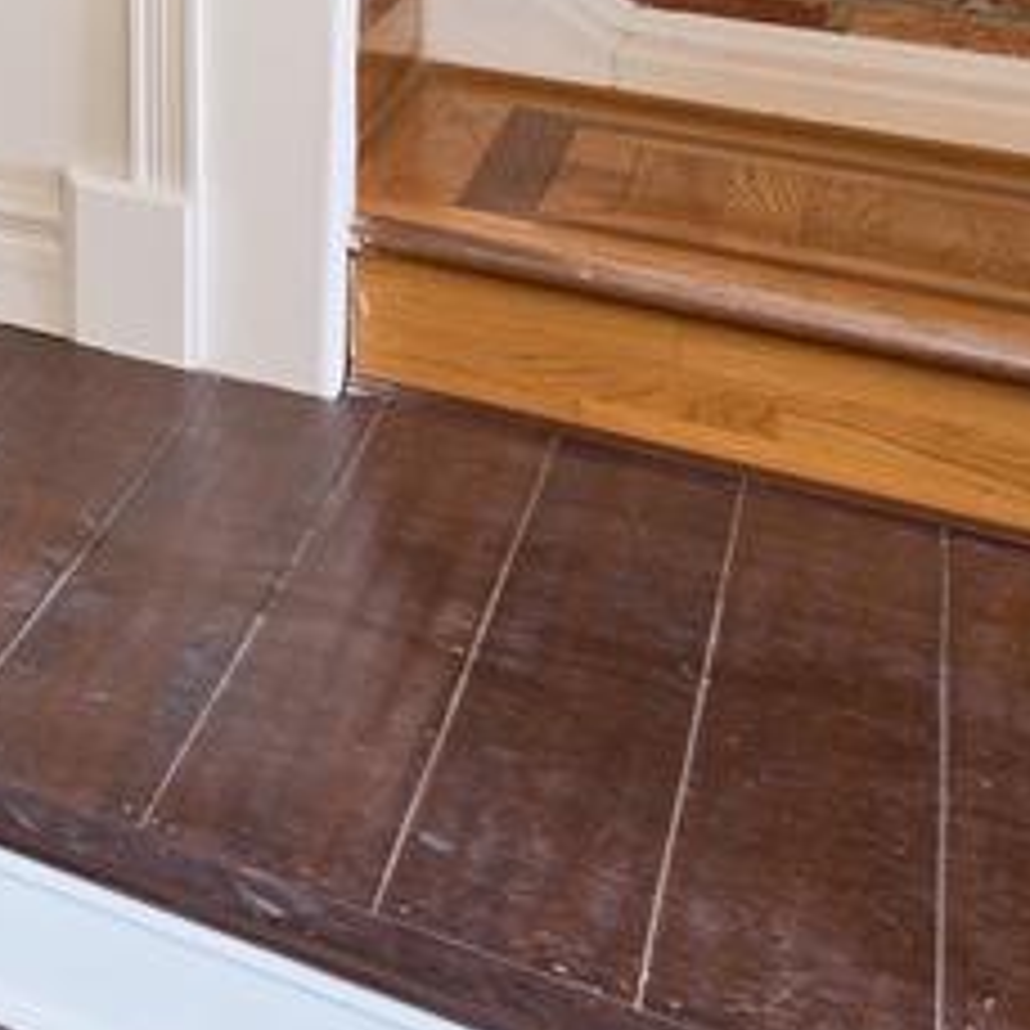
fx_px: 2154
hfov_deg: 11.1
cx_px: -2118
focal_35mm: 64
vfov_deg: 21.7
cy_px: -580
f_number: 8
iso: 100
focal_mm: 12
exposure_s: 1/10
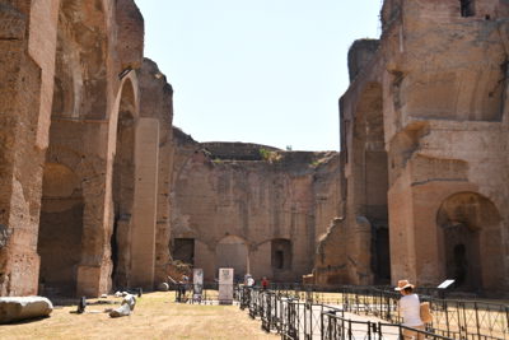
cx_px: 254
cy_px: 170
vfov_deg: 34.2
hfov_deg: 49.5
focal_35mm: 39
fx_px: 552
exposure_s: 1/640
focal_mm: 26
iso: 100
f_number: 3.8
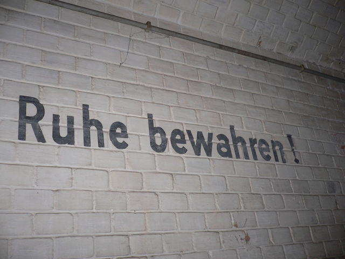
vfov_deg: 40.7
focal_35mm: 35
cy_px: 130
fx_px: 349
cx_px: 172
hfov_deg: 52.6
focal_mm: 5.8
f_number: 2.8
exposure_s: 1/60
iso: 100
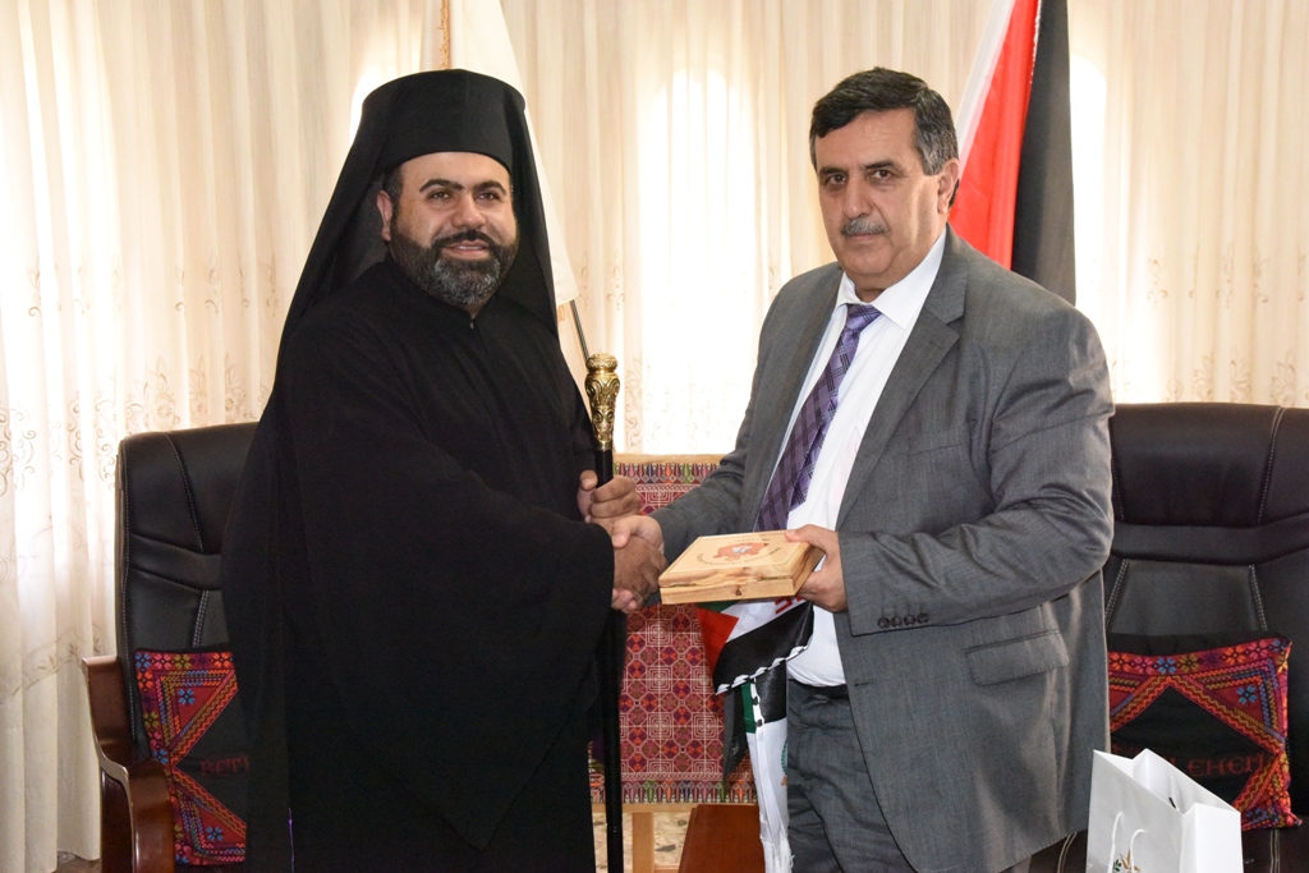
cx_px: 654
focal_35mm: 48
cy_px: 436
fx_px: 1745
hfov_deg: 41.1
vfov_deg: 28.1
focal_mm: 48
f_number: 10
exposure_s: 1/160
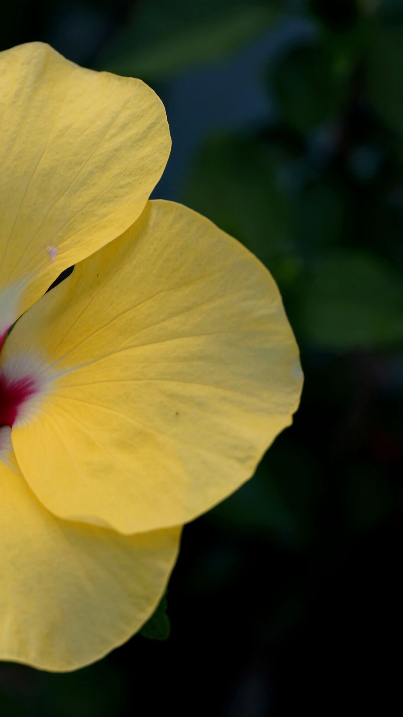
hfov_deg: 7.3
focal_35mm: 166
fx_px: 3155
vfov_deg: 13.0
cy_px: 359
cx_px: -42
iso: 125
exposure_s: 1/125
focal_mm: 70
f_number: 5.6
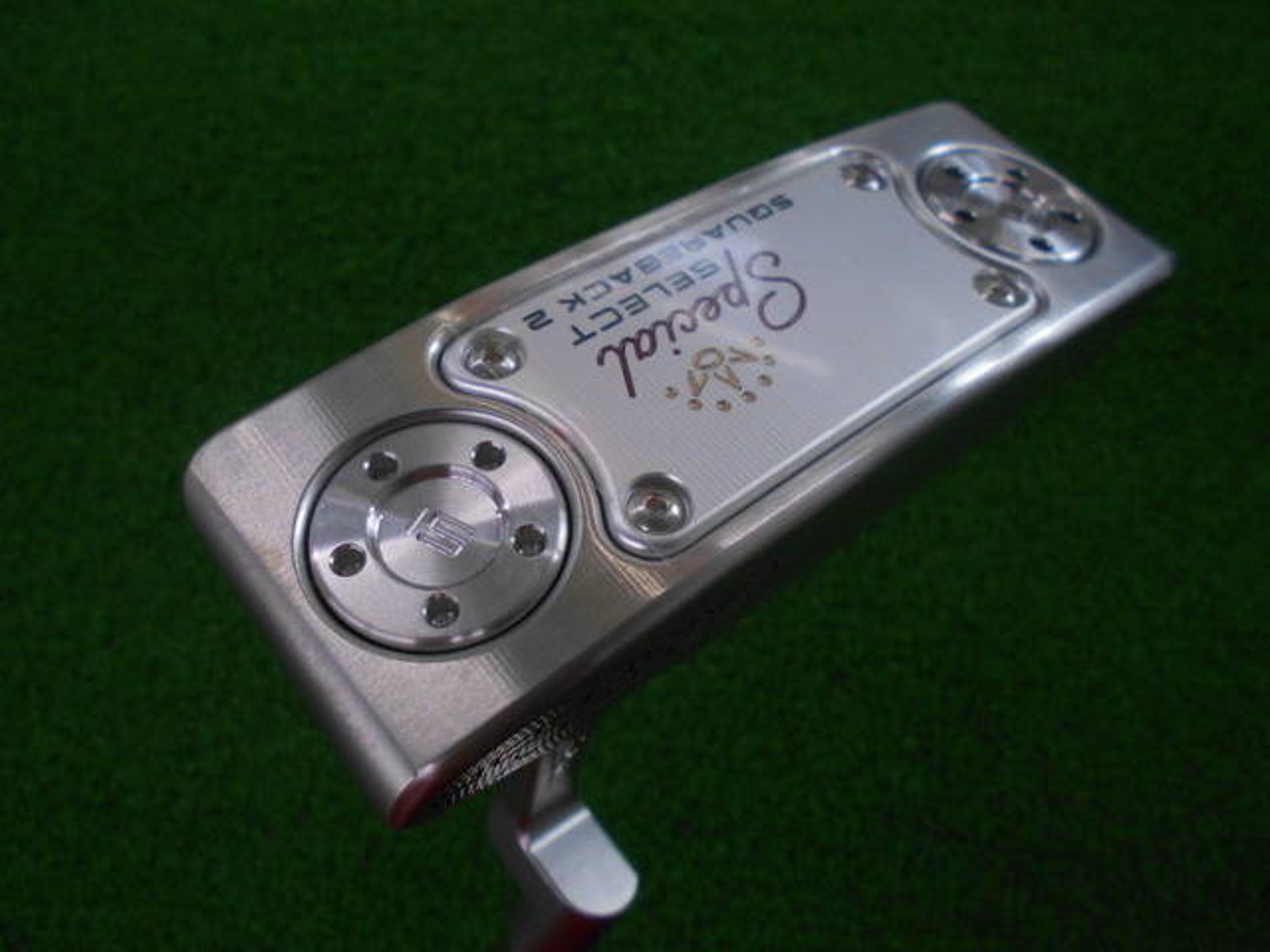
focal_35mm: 26
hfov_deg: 67.3
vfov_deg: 53.1
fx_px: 954
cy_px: 476
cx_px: 635
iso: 400
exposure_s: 1/250
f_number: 3.2
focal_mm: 4.6
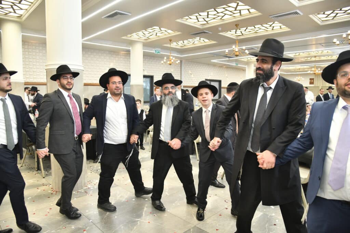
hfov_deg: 73.7
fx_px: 233
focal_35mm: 24
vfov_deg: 53.1
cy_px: 116
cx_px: 175
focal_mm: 24
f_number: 5
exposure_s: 1/200
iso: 1000
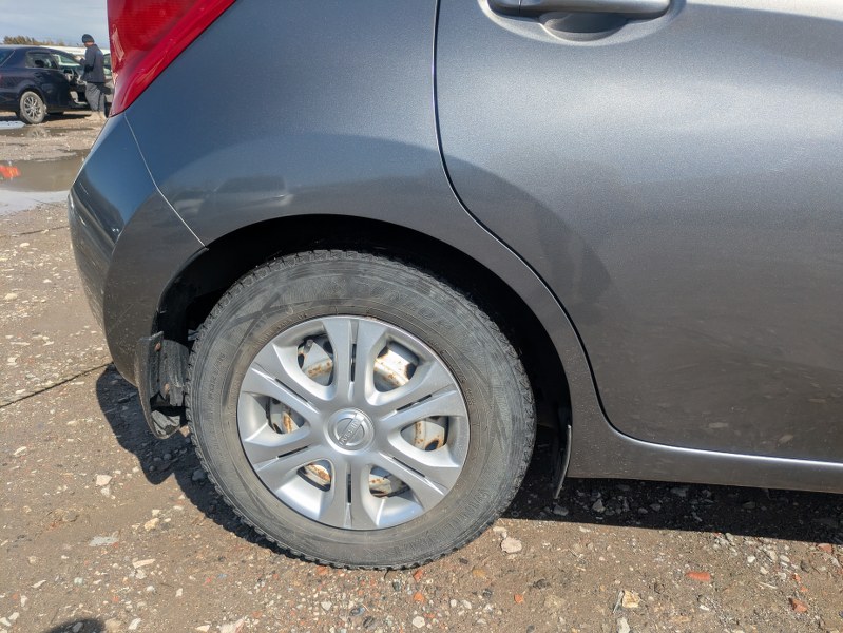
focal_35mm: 25
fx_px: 609
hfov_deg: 69.4
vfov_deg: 54.9
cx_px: 422
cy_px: 316
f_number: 1.89
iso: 52
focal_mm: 5.43
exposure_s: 1/3086
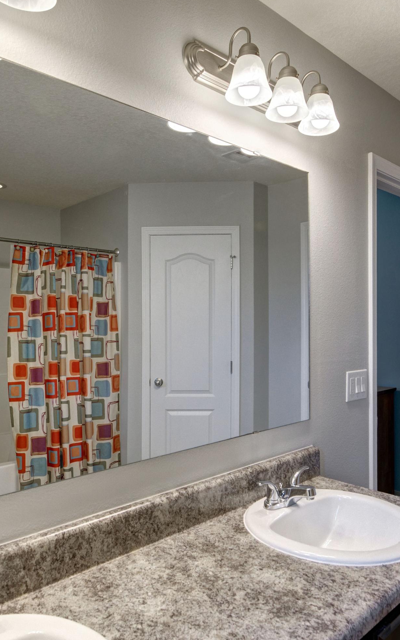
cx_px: 206
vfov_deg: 72.5
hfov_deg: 49.3
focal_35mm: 25
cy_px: 318
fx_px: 436
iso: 400
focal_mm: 11
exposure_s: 1/60
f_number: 9
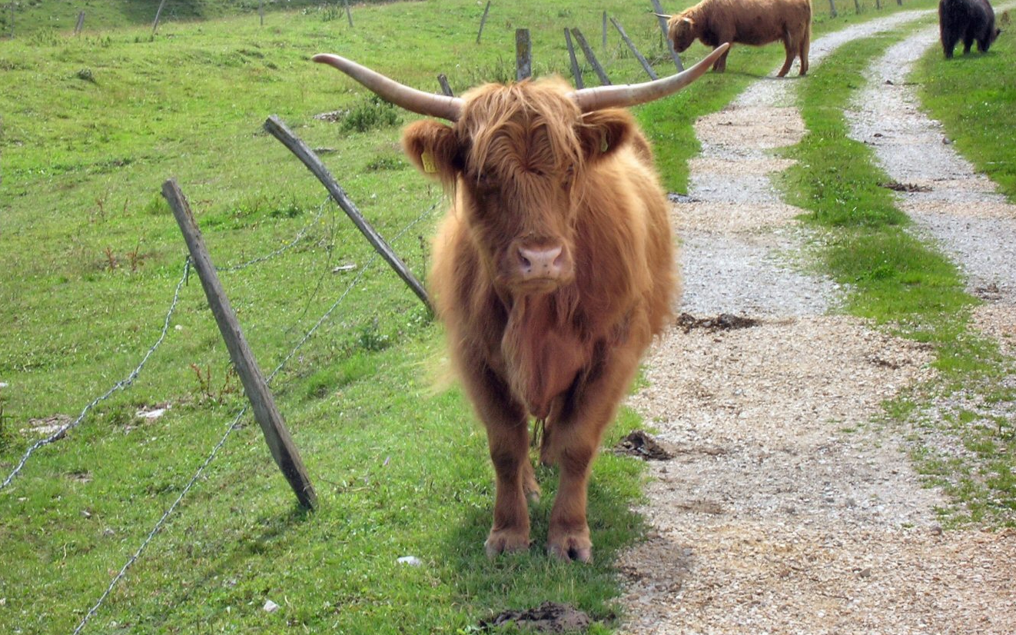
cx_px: 511
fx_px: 3018
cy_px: 325
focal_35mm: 109
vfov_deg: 12.0
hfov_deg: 19.1
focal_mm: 17.1
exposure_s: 1/74.3
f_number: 8.2
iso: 50
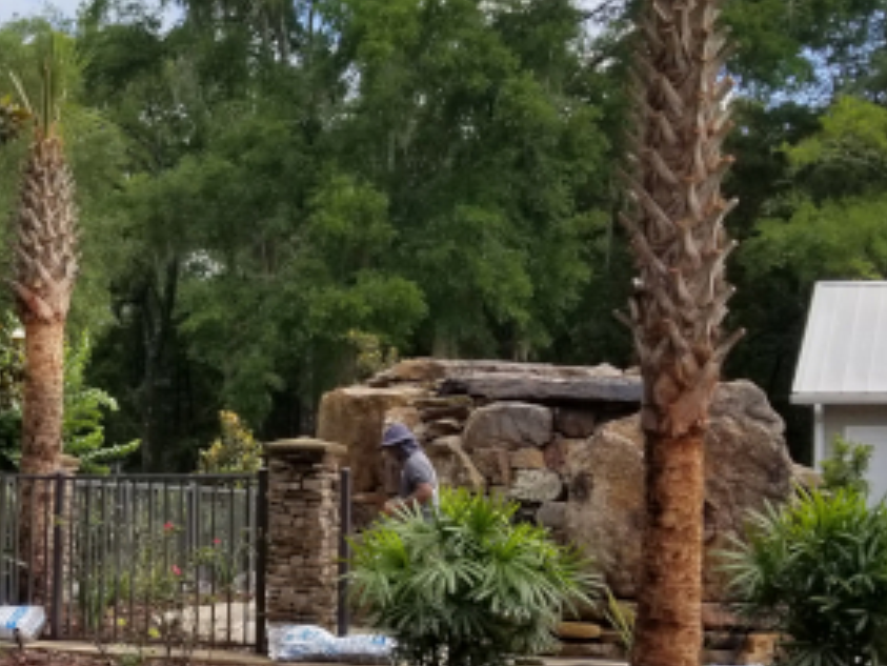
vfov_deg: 19.8
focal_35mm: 74
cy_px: 451
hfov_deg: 25.1
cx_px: 9
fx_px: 1897
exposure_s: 1/1656
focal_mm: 4.3
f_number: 1.7
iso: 50
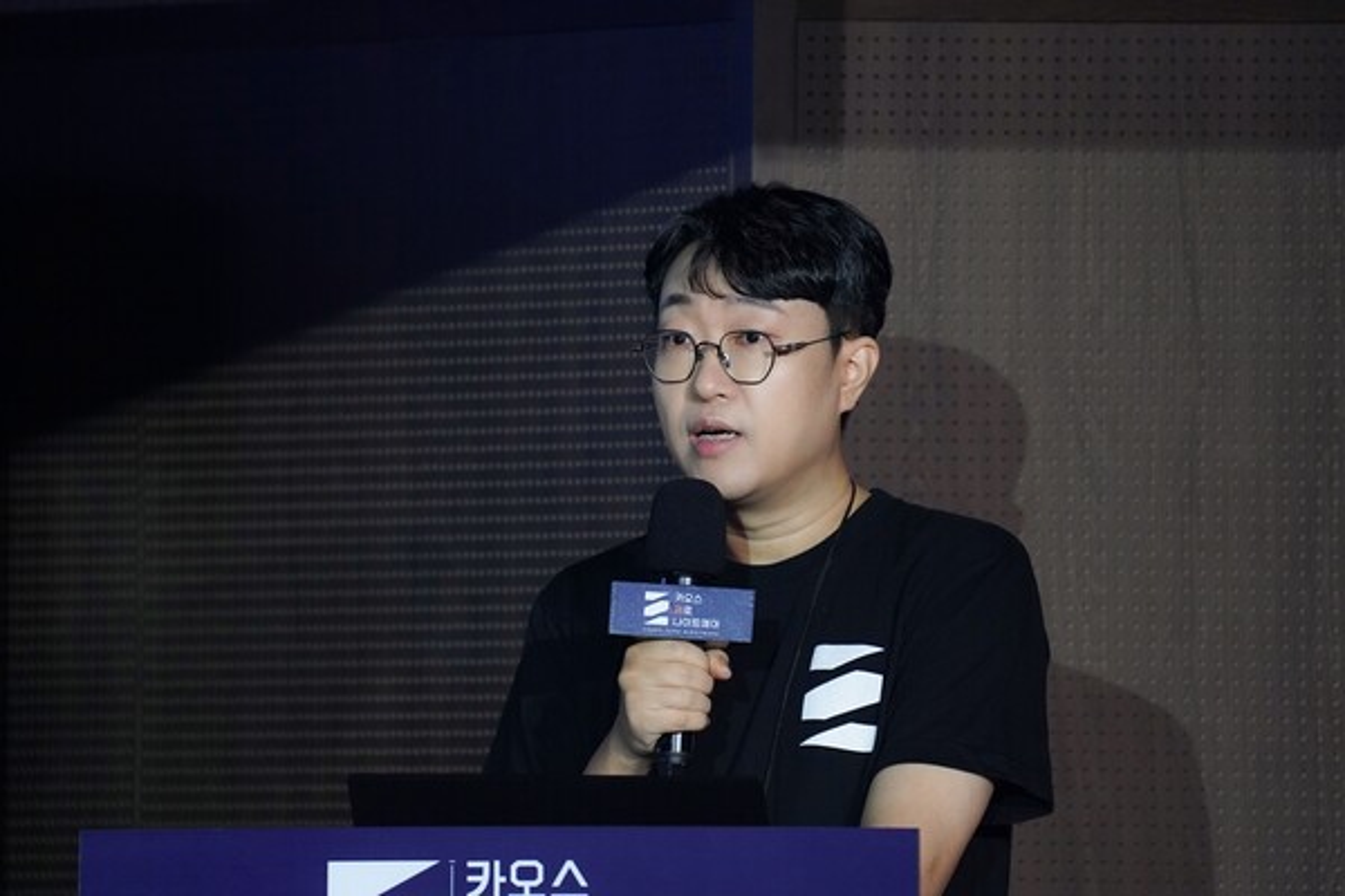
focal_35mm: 600
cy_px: 448
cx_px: 672
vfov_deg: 2.3
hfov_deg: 3.4
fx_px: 22415
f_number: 6.3
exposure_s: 1/60
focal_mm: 600
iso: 5000
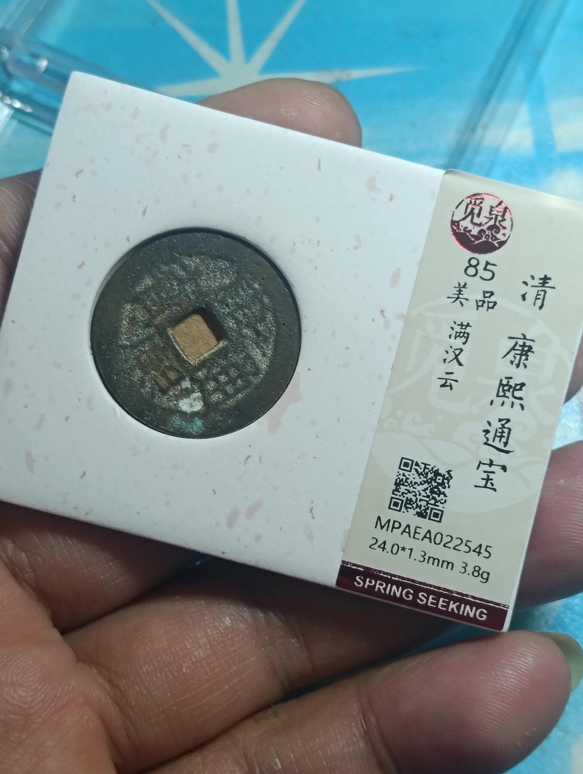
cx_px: 292
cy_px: 387
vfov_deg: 42.0
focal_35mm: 45
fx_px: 1008
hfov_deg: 32.3
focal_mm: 3.98
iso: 200
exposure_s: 1/33.3
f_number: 1.8
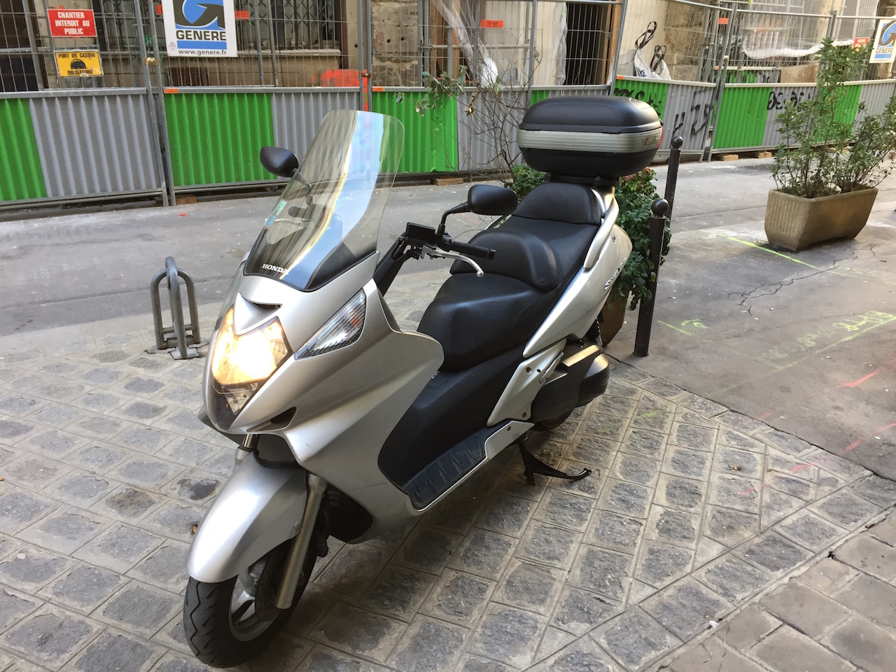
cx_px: 448
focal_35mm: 29
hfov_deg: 61.7
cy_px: 336
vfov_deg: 48.2
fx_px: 751
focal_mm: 4.15
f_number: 2.2
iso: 32
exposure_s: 1/33
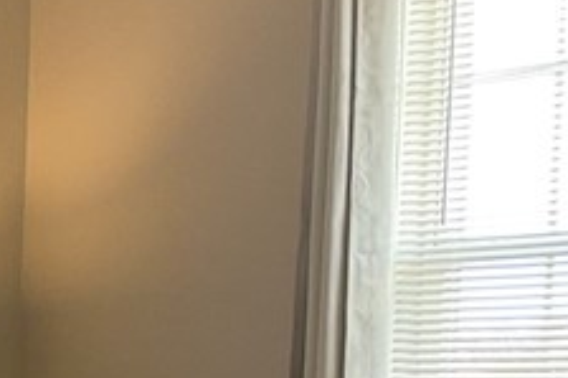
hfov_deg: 13.7
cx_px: -358
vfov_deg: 9.5
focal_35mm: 138
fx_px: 2176
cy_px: 655
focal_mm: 3
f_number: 1.8
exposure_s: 1/60
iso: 64
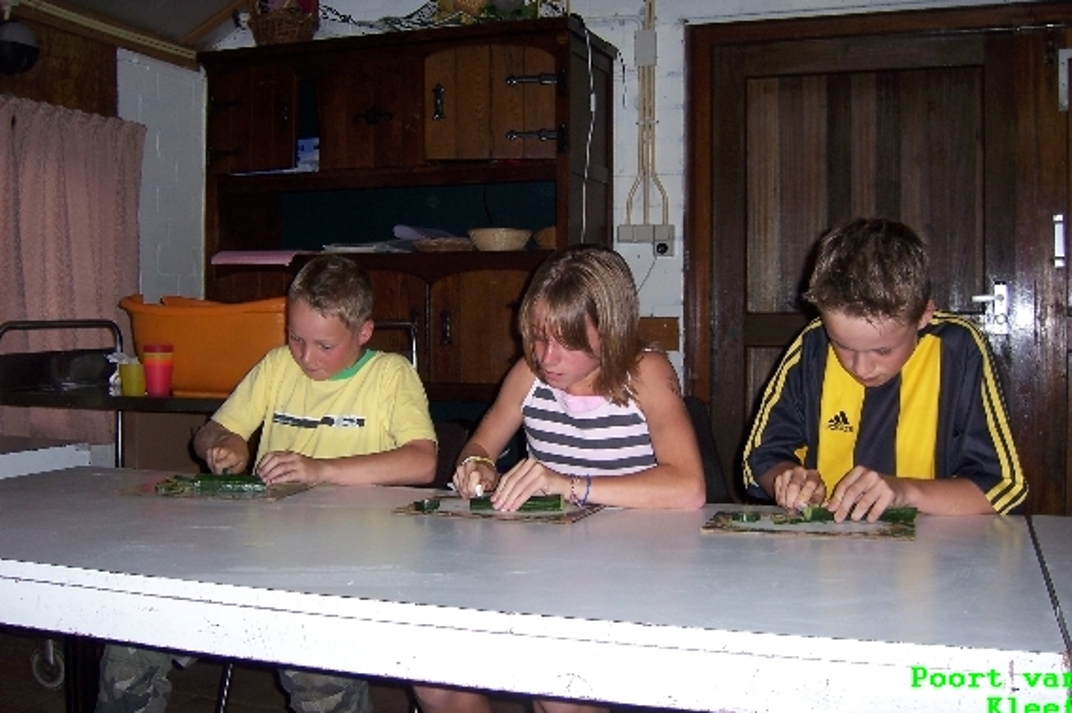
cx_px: 538
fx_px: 1131
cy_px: 315
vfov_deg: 35.0
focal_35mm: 38
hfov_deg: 50.7
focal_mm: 6.2
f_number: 2.8
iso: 80
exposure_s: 1/60
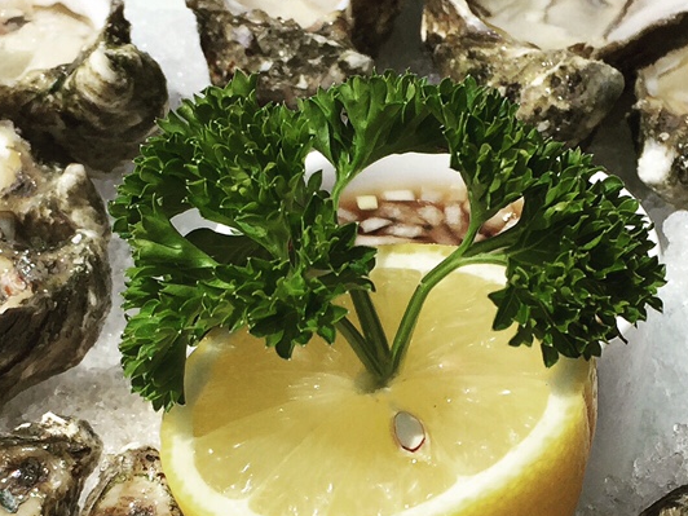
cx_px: 393
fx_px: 1769
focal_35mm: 89
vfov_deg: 16.5
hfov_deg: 22.0
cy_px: 391
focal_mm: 4.15
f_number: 2.2
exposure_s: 1/4405
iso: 32
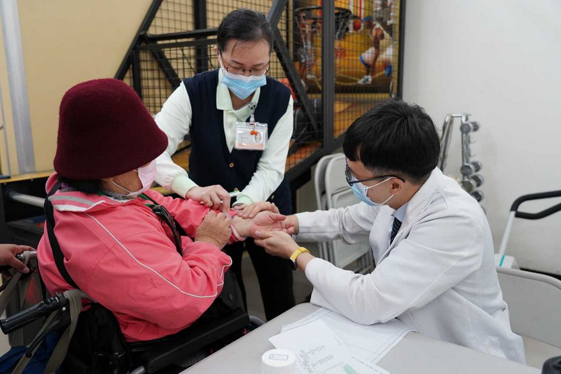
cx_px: 280
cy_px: 187
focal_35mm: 31
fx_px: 483
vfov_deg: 42.3
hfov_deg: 60.3
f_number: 4
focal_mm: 31
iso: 1600
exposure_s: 1/160
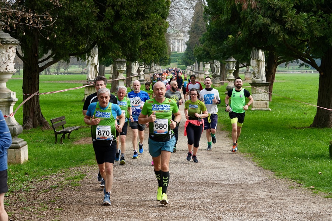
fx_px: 728
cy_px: 110
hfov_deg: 25.7
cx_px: 166
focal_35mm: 79
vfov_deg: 17.3
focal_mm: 79
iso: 500
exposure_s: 1/400
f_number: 9
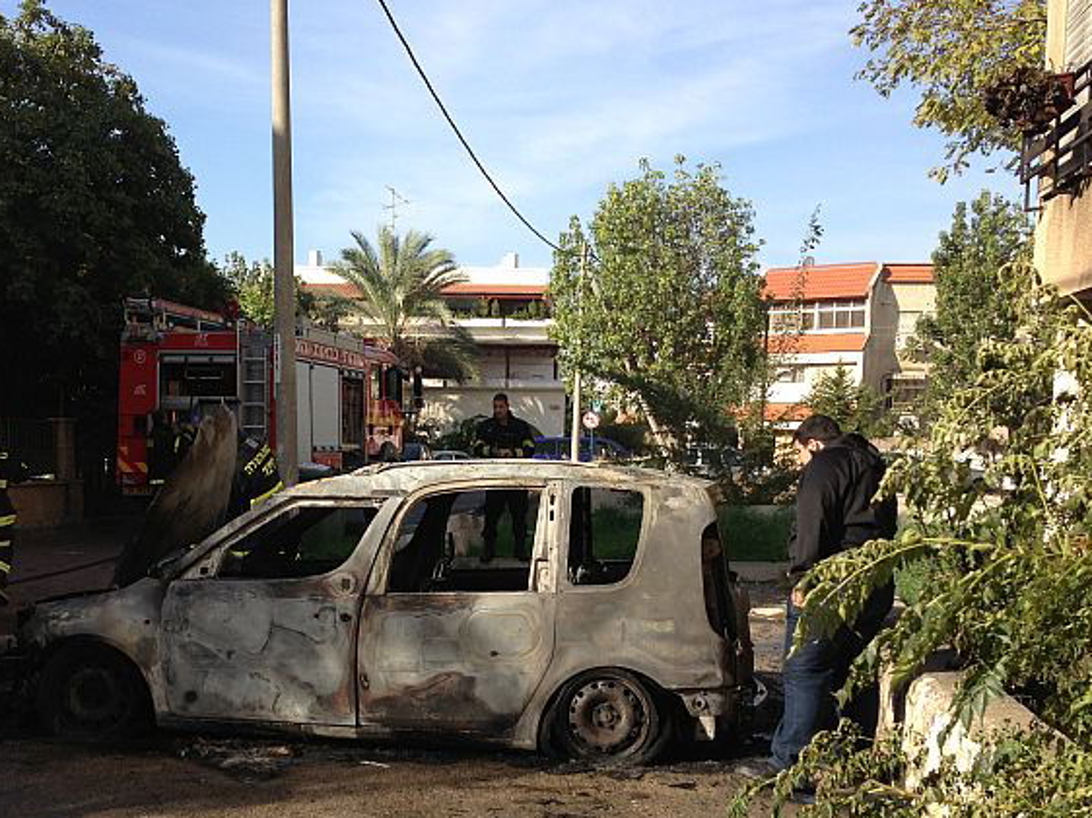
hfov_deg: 40.1
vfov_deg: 30.6
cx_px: 394
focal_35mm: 47
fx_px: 1482
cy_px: 548
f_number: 2.4
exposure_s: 1/919
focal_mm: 4.13
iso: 50
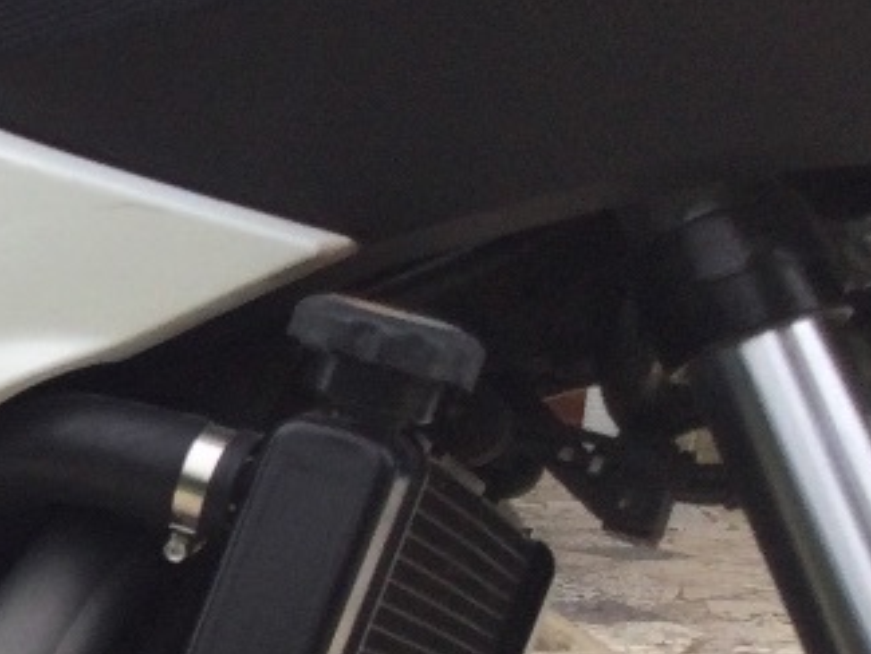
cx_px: -788
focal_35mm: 122
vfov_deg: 12.0
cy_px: 627
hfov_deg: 14.0
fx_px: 3071
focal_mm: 3.3
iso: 25
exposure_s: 1/485
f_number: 2.4
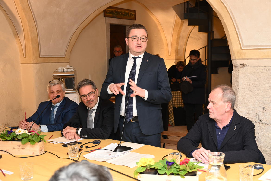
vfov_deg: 29.2
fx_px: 346
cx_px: 136
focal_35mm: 46
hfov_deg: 42.7
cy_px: 90
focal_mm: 46
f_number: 5.3
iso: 800
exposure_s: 1/60
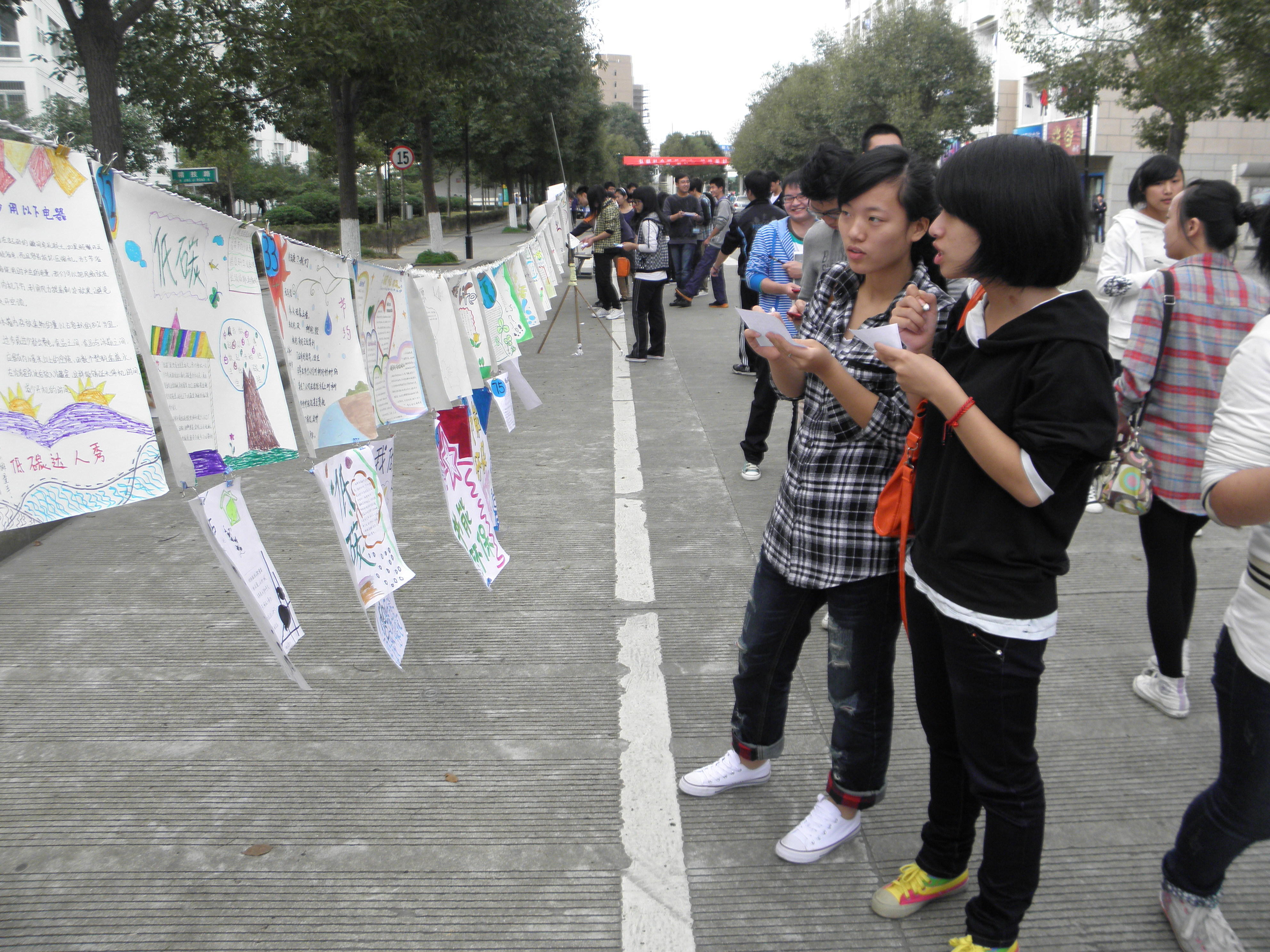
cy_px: 476
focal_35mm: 28
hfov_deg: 63.4
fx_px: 1027
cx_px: 635
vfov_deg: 49.7
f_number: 3.5
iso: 100
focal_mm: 5
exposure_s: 1/250
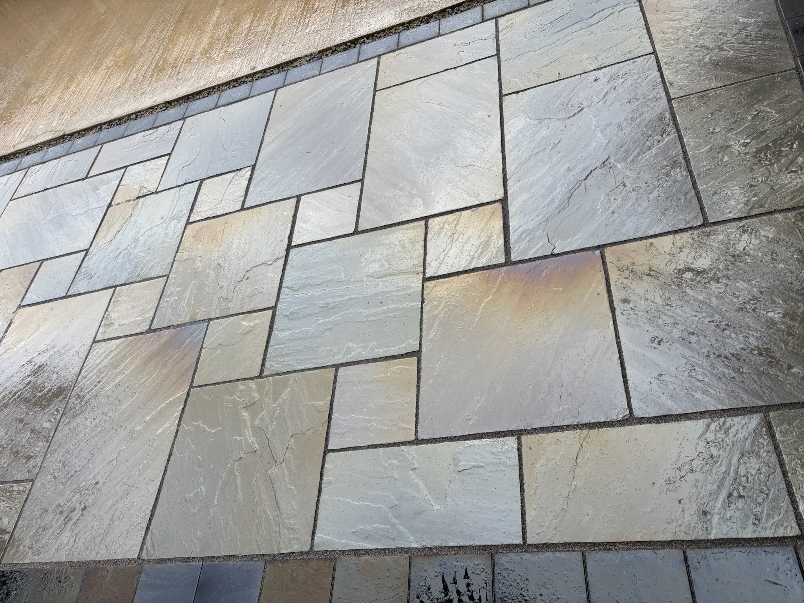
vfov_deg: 53.1
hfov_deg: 67.3
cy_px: 302
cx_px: 402
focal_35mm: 26
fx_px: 604
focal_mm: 5.96
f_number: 1.6
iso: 32
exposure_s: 1/121
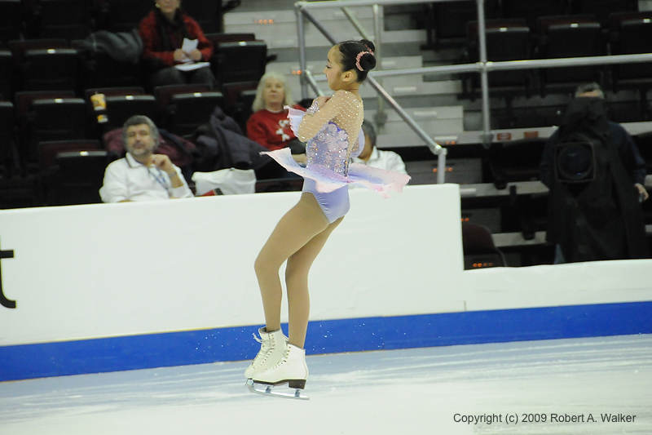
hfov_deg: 8.1
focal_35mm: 255
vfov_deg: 5.4
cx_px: 326
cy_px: 218
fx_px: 4617
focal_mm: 170
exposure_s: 1/800
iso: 3200
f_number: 5.6
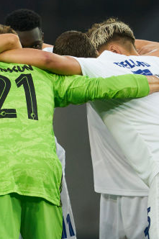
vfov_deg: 1.2
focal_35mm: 1730
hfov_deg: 0.8
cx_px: -19
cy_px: 187
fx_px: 11472
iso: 3200
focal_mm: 560
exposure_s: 1/1600
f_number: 4
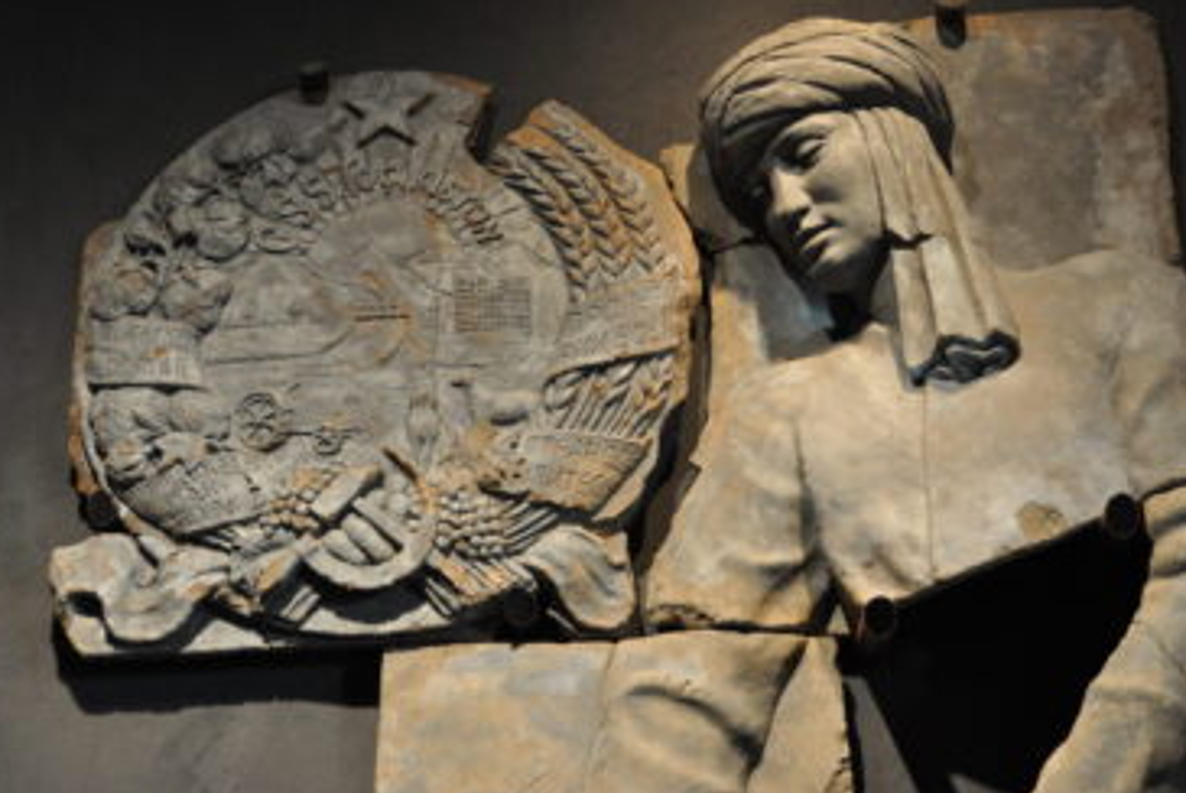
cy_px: 375
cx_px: 608
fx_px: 1897
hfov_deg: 34.7
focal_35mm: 58
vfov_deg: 23.6
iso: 720
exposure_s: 1/15
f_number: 4.2
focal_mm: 35
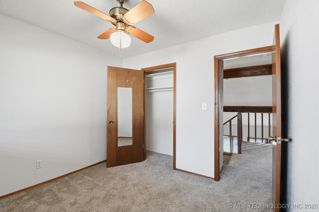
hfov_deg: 100.4
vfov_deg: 77.3
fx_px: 133
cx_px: 160
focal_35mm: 15
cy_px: 106
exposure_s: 1/20
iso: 250
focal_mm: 10
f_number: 9
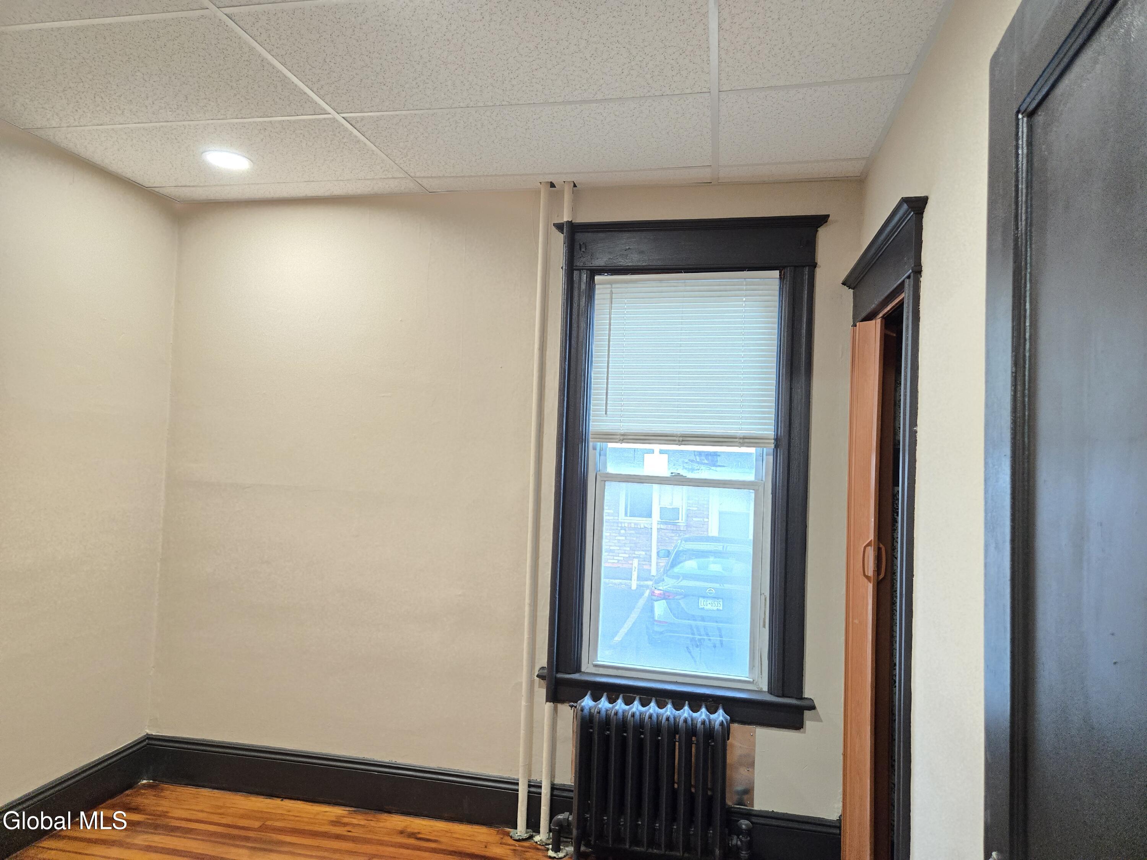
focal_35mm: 23
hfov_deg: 73.9
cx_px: 574
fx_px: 762
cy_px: 430
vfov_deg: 58.9
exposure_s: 1/120
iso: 1000
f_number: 1.8
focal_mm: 5.4
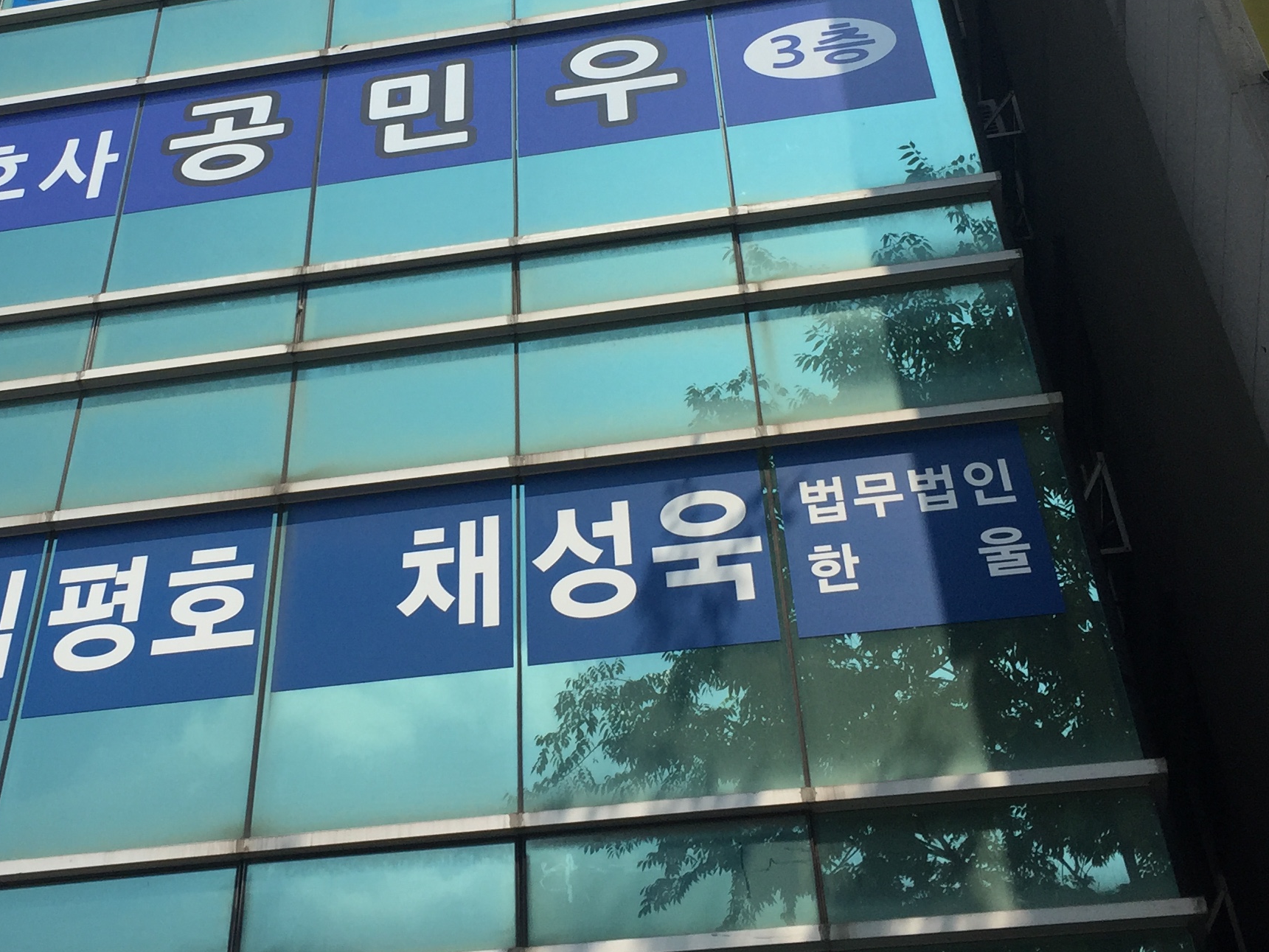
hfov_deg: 34.6
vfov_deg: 26.3
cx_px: 408
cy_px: 259
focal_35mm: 55
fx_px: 2016
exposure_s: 1/2639
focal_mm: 4.15
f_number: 2.2
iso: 32
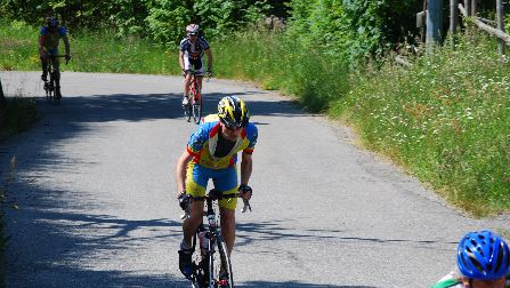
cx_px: 256
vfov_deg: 5.7
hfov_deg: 10.1
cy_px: 171
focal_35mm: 214
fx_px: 2889
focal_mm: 135
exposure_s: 1/125
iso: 100
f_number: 10
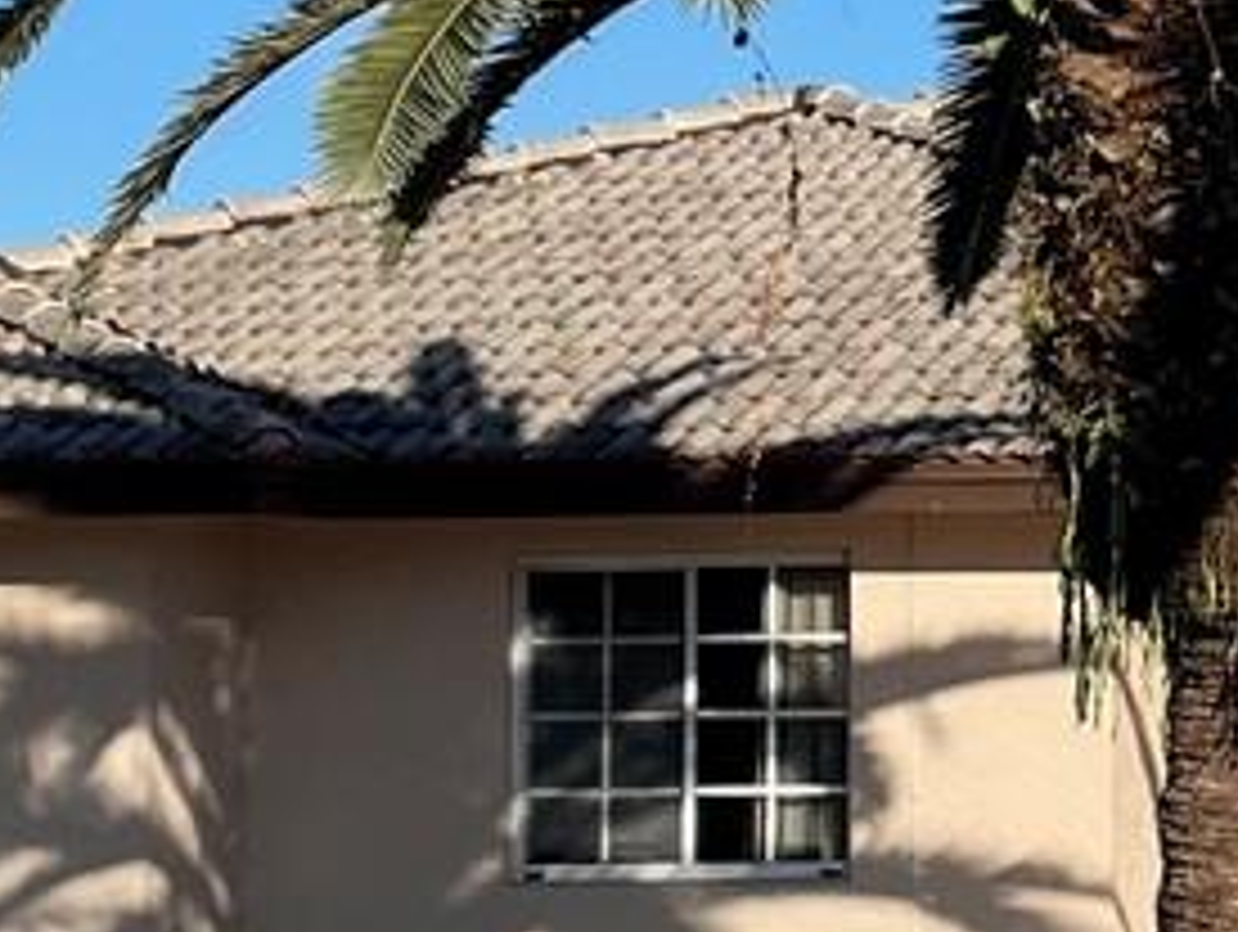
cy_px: 356
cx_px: 1850
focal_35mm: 151
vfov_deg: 9.8
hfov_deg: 12.4
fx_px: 5407
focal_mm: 4.2
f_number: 1.6
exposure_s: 1/3731
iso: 32
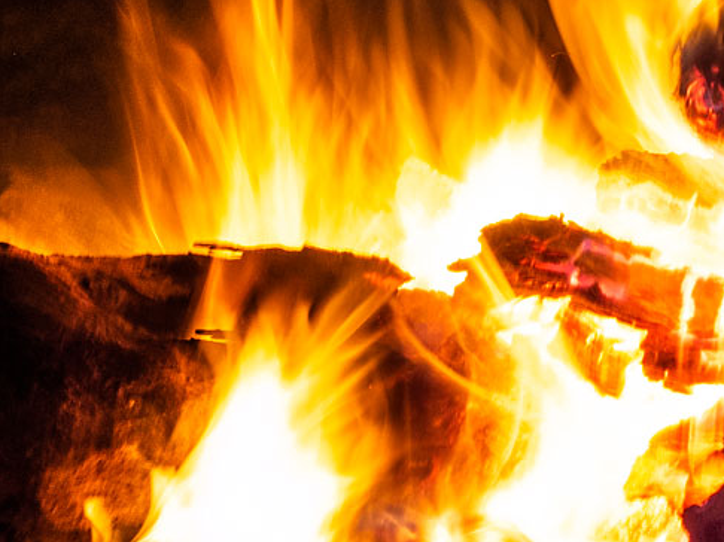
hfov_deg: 7.8
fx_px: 5289
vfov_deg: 5.9
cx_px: 725
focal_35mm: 253
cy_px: 186
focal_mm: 32
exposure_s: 15
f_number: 11
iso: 200
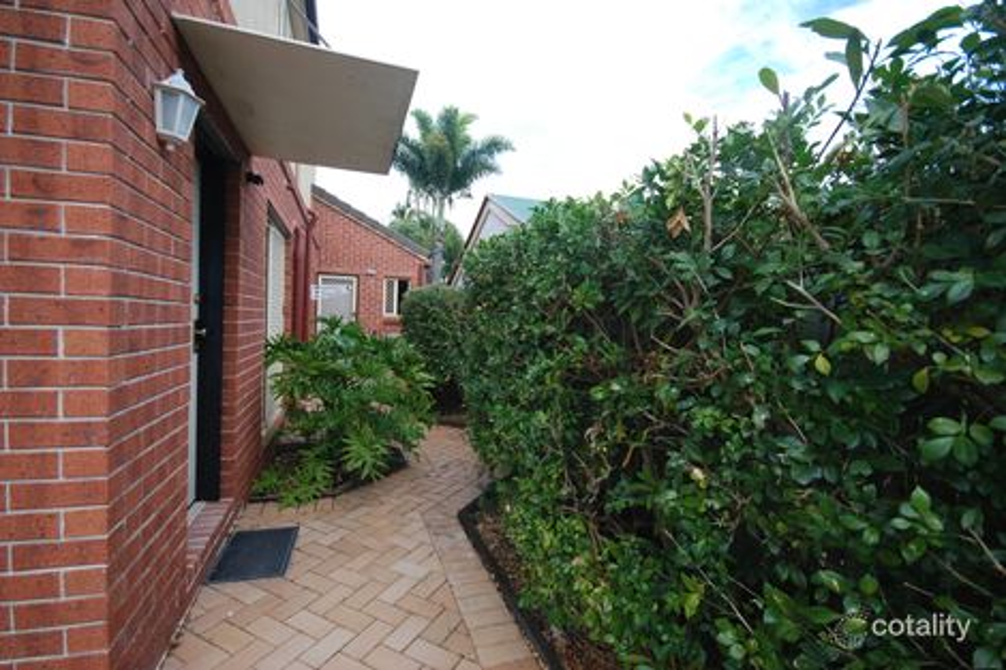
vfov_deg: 77.3
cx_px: 503
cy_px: 335
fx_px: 419
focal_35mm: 15
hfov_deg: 100.4
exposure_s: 1/125
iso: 140
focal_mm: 10
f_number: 5.6
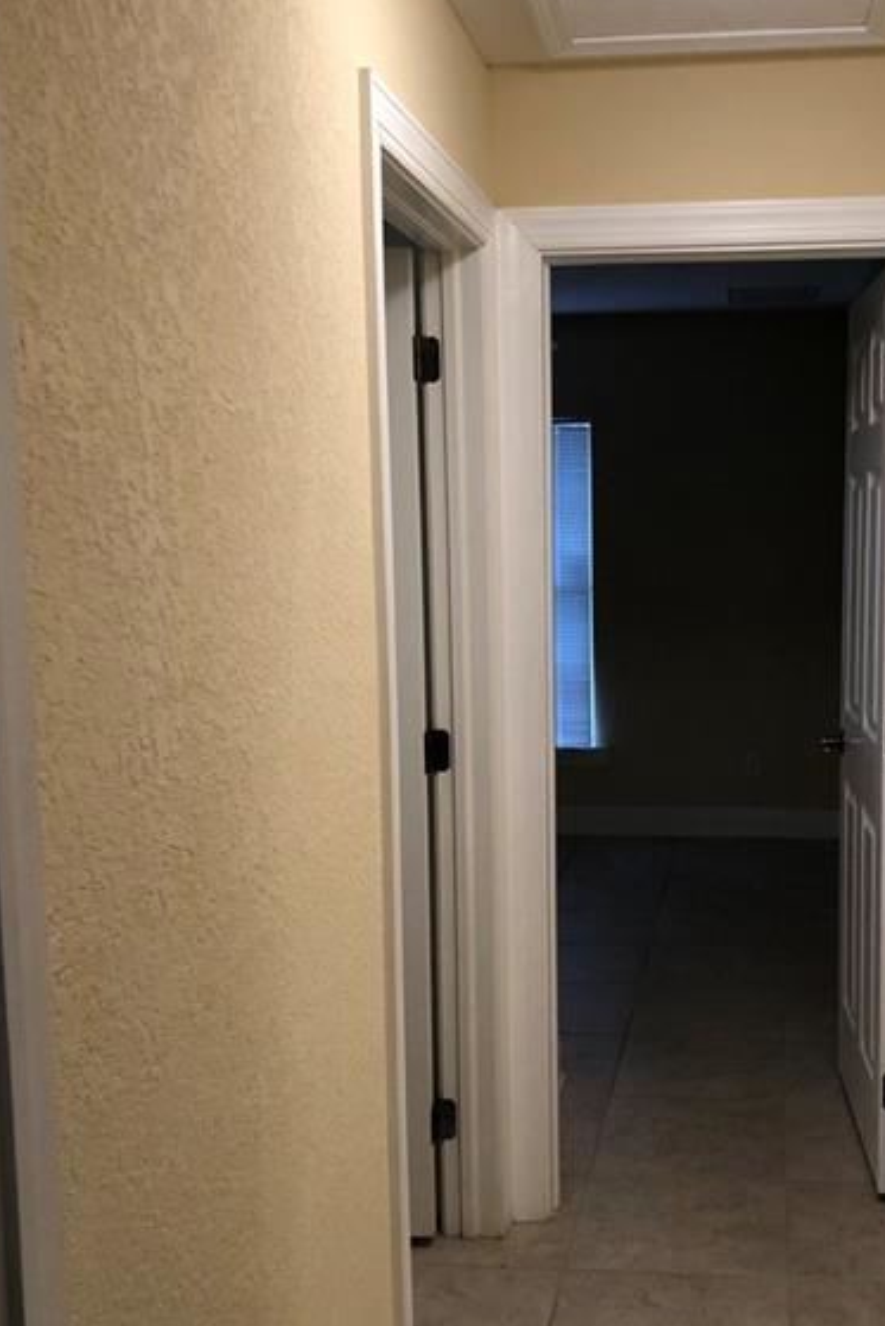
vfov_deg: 48.4
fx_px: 1474
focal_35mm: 40
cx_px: 615
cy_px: 700
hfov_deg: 33.0
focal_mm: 4
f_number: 1.8
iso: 50
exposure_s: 1/15
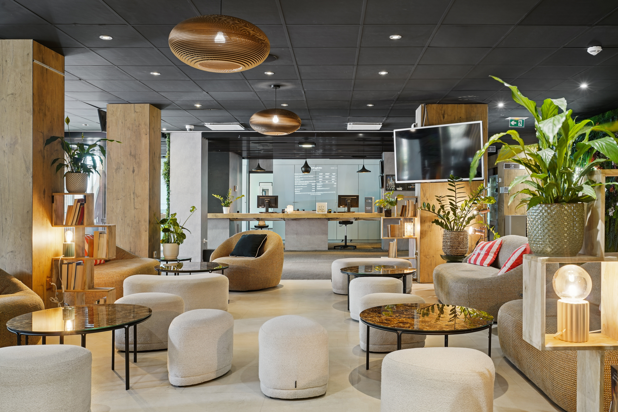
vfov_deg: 42.3
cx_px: 309
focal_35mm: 31
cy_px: 206
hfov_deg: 60.3
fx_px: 532
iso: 250
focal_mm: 31
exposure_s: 1/1.25
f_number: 10
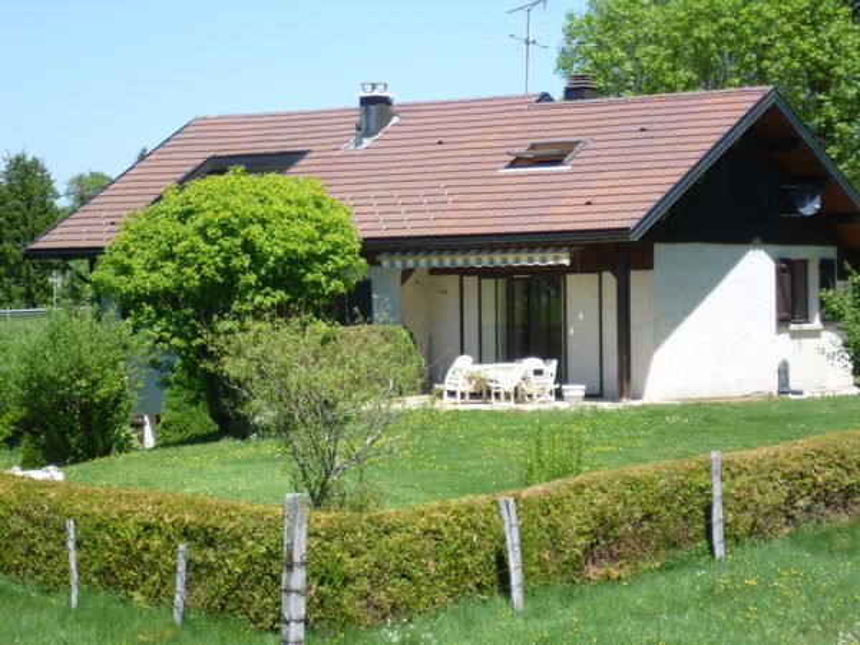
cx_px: 430
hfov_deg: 18.2
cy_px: 322
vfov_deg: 13.7
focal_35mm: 108
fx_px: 2683
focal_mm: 19.2
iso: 80
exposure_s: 1/160
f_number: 5.9
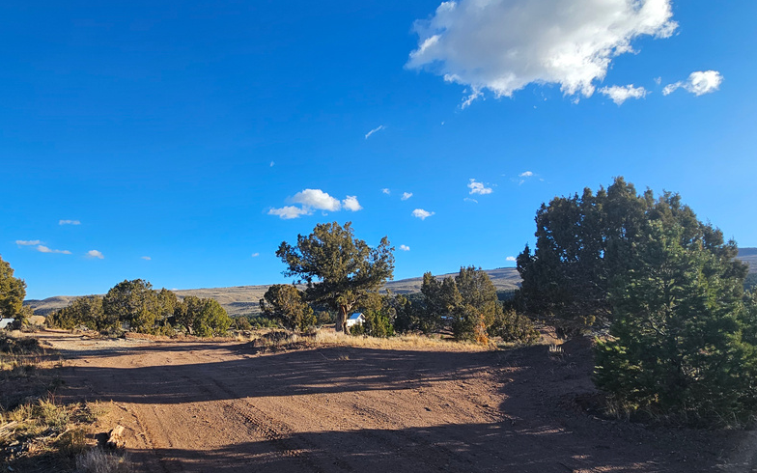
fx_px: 371
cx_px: 316
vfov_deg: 64.2
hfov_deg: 90.3
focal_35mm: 18
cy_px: 291
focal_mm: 2.2
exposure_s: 1/1328
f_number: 2.2
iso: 50
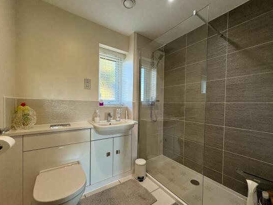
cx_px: 141
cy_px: 107
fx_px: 118
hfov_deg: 98.1
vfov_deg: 81.7
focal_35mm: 15
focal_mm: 2.22
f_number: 2.2
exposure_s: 1/60
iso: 250
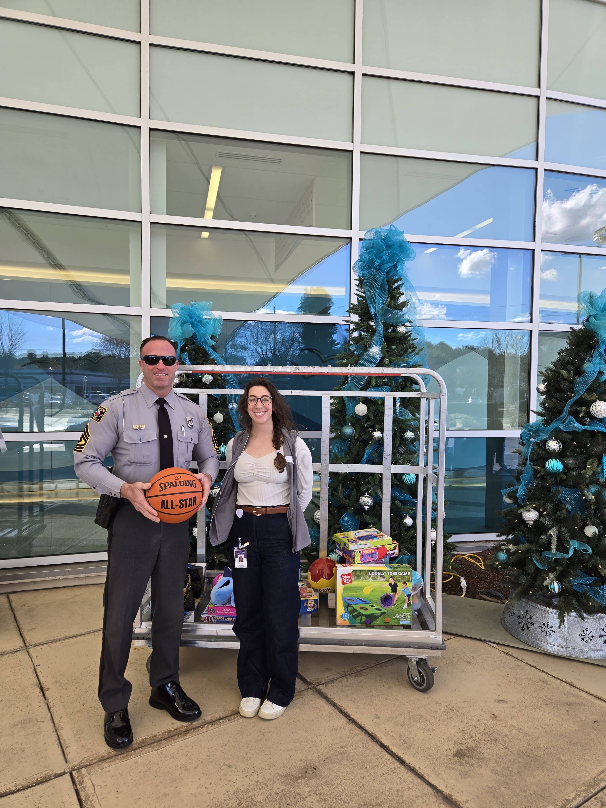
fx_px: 537
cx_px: 303
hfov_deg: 58.9
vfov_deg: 73.9
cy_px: 404
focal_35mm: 23
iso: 25
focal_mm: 5.4
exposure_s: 1/377
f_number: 1.8
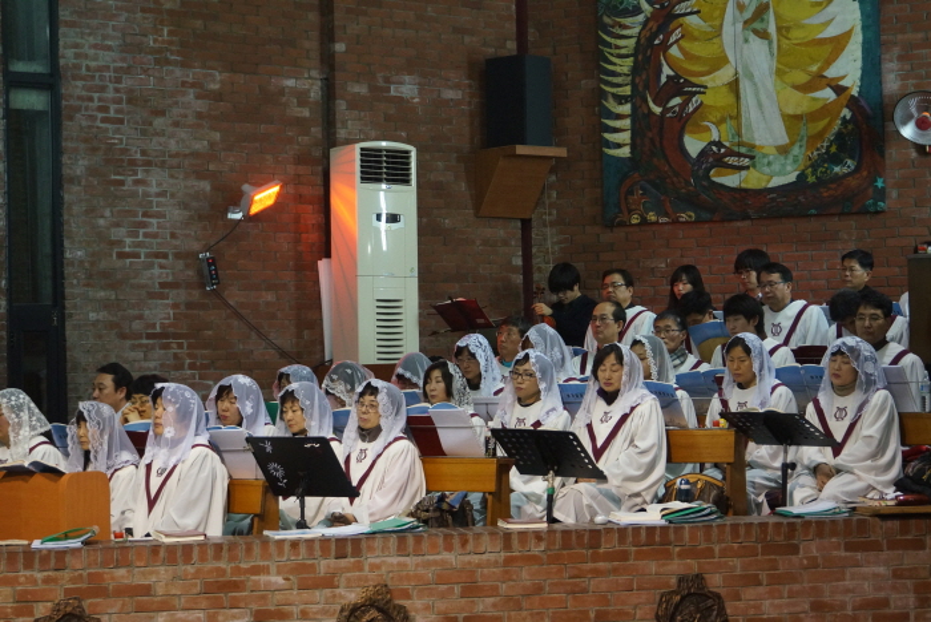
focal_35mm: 78
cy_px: 311
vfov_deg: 17.5
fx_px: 2019
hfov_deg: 26.0
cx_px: 466
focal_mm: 52
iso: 2000
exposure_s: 1/60
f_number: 5.6
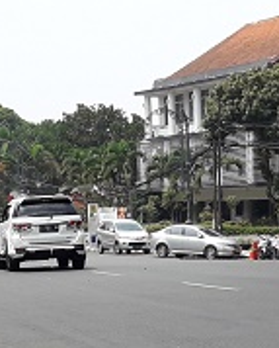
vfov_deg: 13.6
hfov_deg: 11.2
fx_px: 1421
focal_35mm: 138
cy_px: 415
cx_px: 101
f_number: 1.9
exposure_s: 1/1148
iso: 40
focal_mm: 3.7
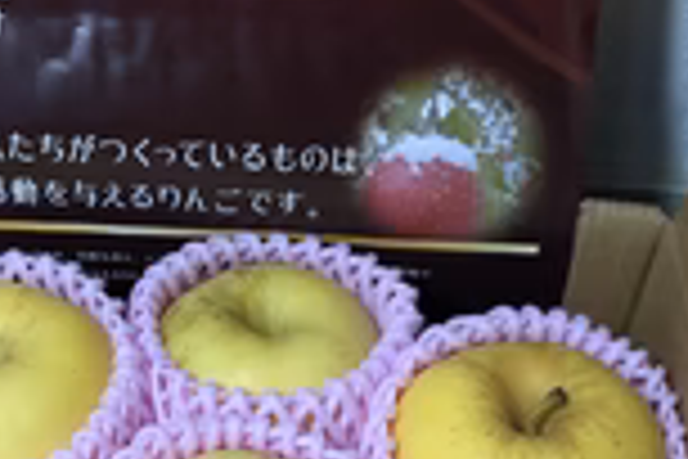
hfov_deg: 26.6
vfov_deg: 17.5
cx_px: 279
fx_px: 1452
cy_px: 477
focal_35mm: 76
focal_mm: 3.99
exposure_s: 1/120
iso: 64
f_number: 1.8
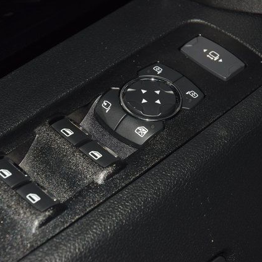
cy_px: 131
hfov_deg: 12.9
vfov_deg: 12.9
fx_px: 1156
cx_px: 105
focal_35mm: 135
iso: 100
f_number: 8
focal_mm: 70
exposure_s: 1/125
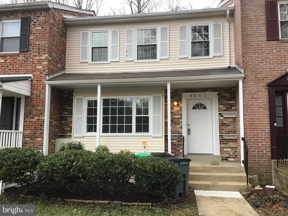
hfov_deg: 58.4
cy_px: 108
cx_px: 144
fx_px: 258
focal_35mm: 31
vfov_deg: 45.4
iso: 25
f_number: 2.4
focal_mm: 3.3
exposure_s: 1/40
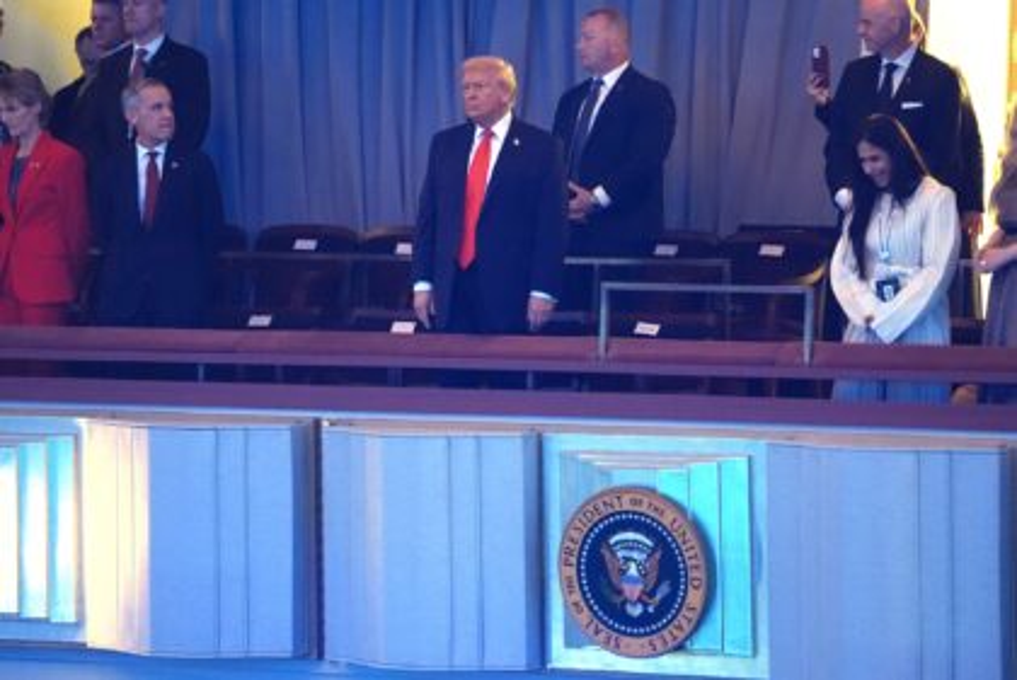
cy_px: 340
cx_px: 508
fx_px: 6363
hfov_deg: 9.1
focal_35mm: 225
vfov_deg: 6.1
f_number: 2
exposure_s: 1/125
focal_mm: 150
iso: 3200
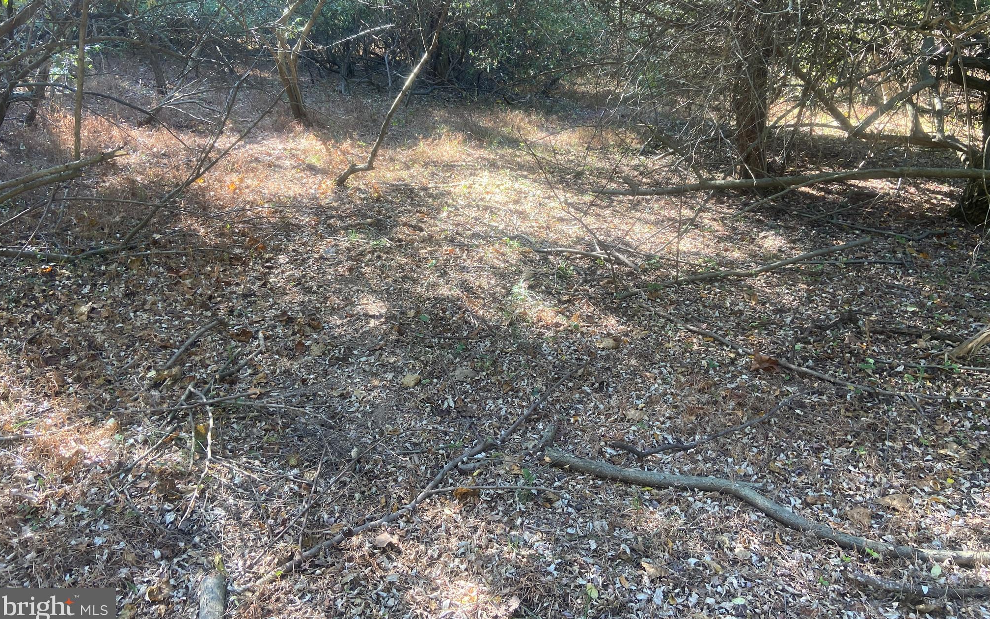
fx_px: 755
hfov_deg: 66.5
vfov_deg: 44.3
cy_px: 251
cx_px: 496
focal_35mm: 28
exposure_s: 1/121
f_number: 1.8
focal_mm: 4.25
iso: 80
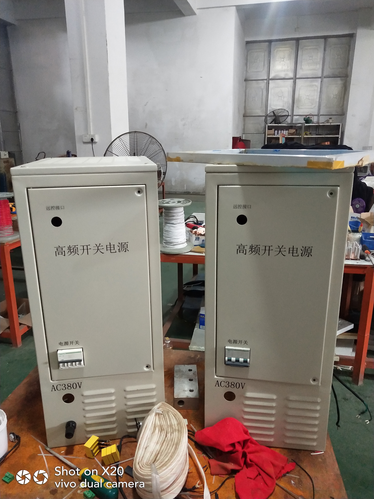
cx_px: 187
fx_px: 432
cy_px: 250
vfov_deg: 60.0
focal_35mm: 30
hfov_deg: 46.8
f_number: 1.8
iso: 427
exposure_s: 1/33.3
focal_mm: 3.95
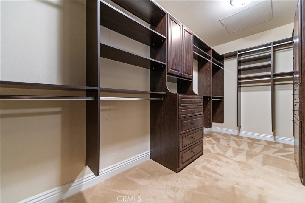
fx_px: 119
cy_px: 102
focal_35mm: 14
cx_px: 152
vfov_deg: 81.1
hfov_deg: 104.3
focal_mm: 14
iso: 5000
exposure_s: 1/60
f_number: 2.8
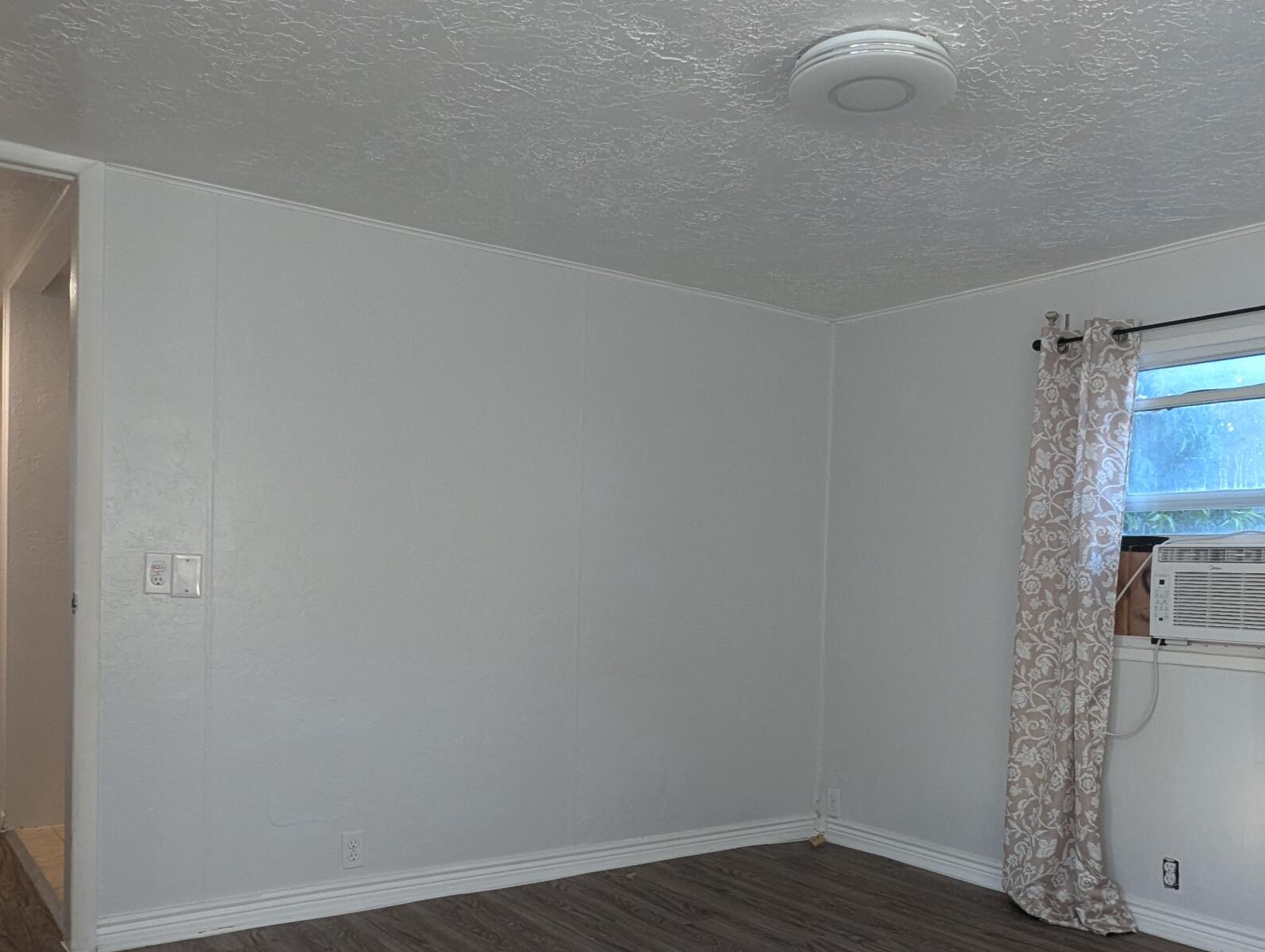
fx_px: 1098
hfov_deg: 59.8
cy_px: 604
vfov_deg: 46.4
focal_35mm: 30
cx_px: 700
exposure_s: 1/24
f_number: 2.2
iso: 64
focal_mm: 2.35
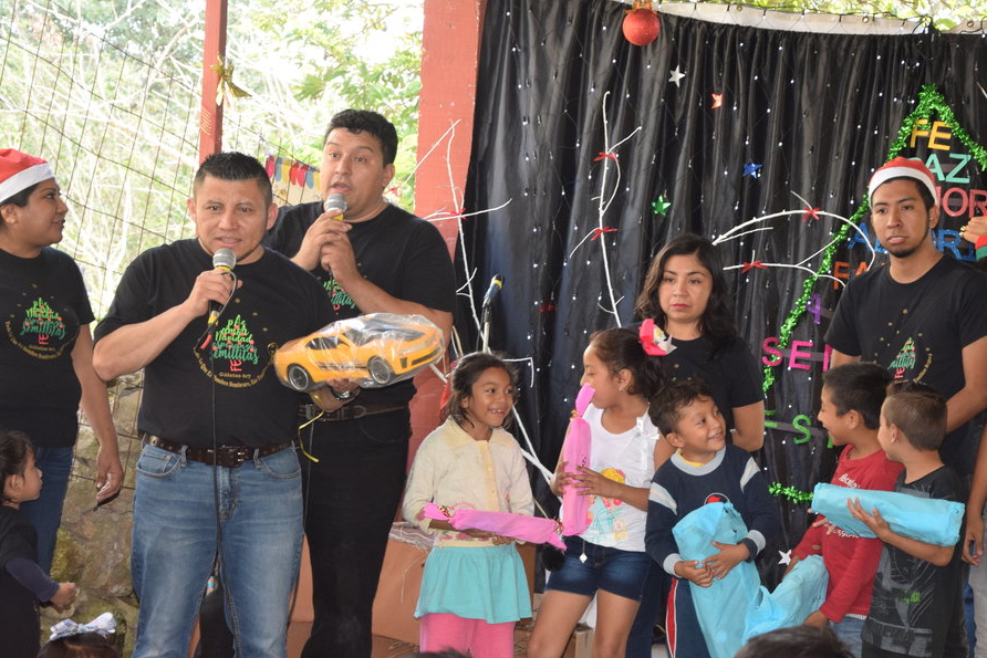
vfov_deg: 11.7
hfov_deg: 17.5
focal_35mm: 117
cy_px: 393
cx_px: 615
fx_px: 3208
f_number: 5.6
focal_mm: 58
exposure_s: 1/125
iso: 800
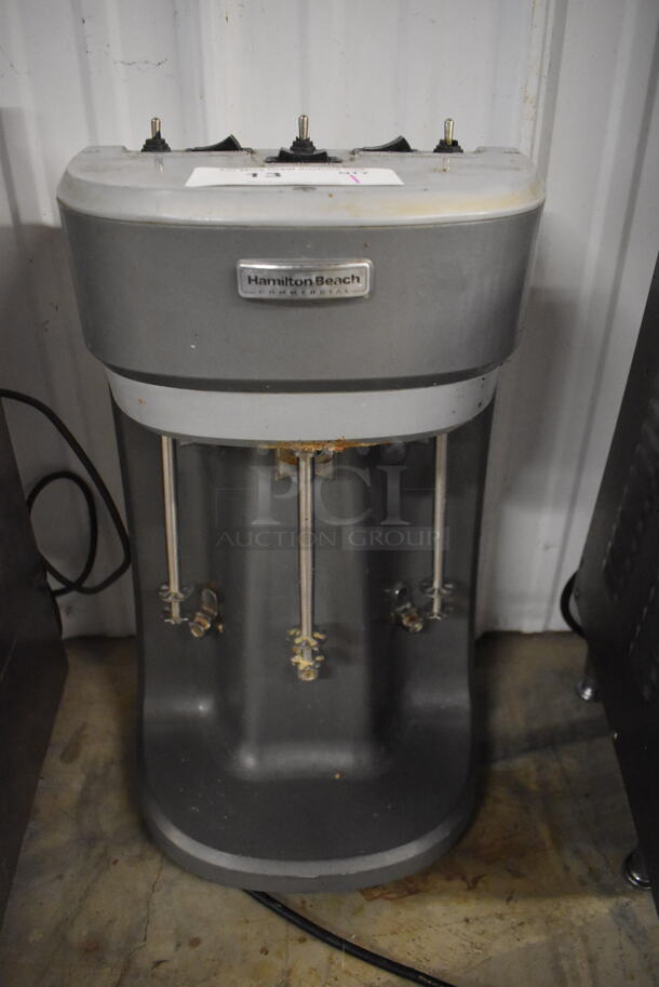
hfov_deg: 48.0
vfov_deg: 67.3
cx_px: 330
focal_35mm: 27
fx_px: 740
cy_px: 494
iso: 5000
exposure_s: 1/125
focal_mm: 18
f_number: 3.5
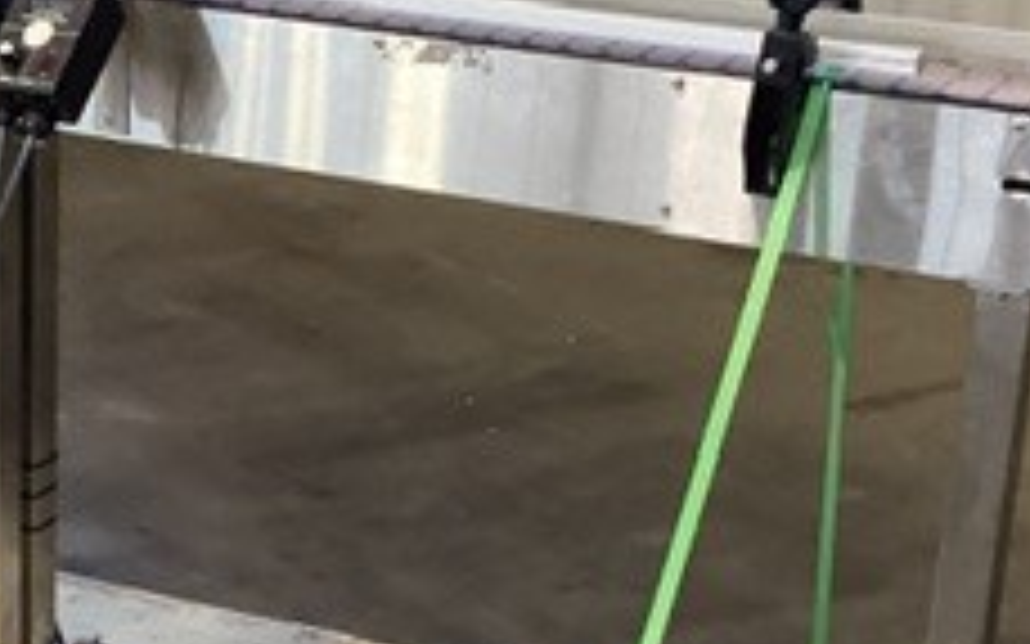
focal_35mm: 92
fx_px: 2582
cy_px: 423
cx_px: 157
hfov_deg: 22.2
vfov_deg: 14.2
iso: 320
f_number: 2.4
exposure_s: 1/60
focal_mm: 3.3
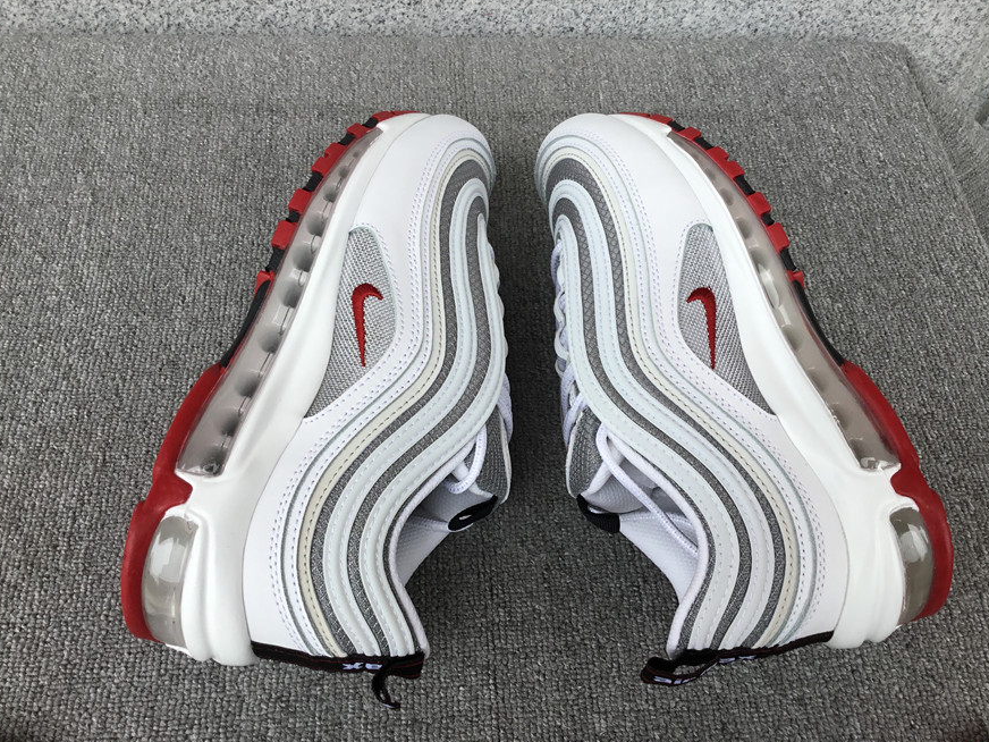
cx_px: 496
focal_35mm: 32
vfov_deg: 44.2
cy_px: 369
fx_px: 914
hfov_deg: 56.8
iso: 25
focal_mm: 3.3
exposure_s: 1/275
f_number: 2.4
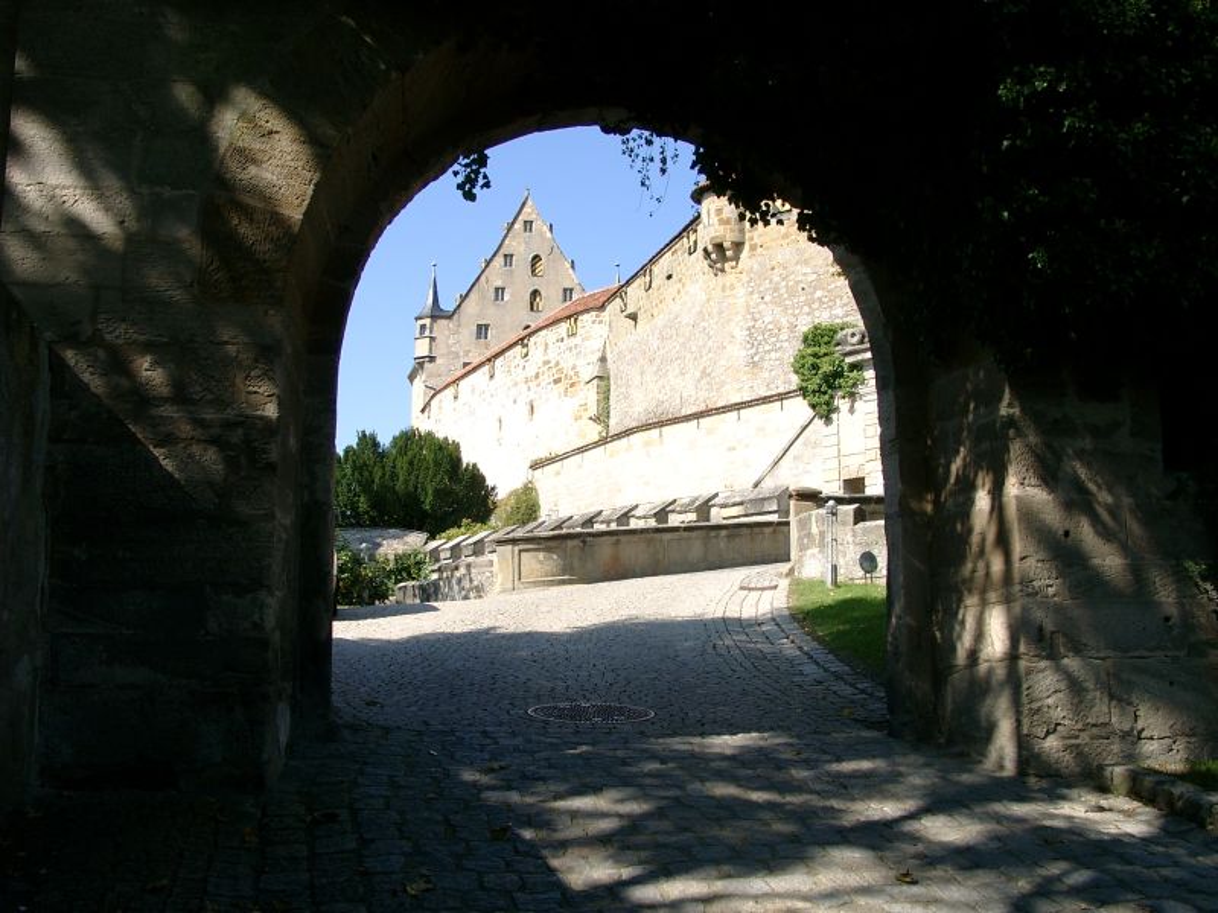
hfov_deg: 54.0
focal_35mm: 34
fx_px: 1196
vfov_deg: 41.8
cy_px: 456
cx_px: 609
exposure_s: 1/417
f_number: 4
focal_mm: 7.13
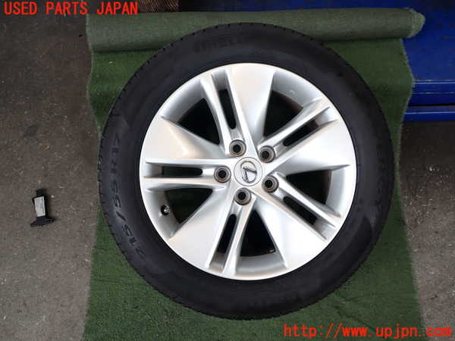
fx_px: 394
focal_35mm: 30
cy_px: 170
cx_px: 228
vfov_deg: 46.8
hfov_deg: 60.0
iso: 125
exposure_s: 1/125
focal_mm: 5.4
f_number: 2.3
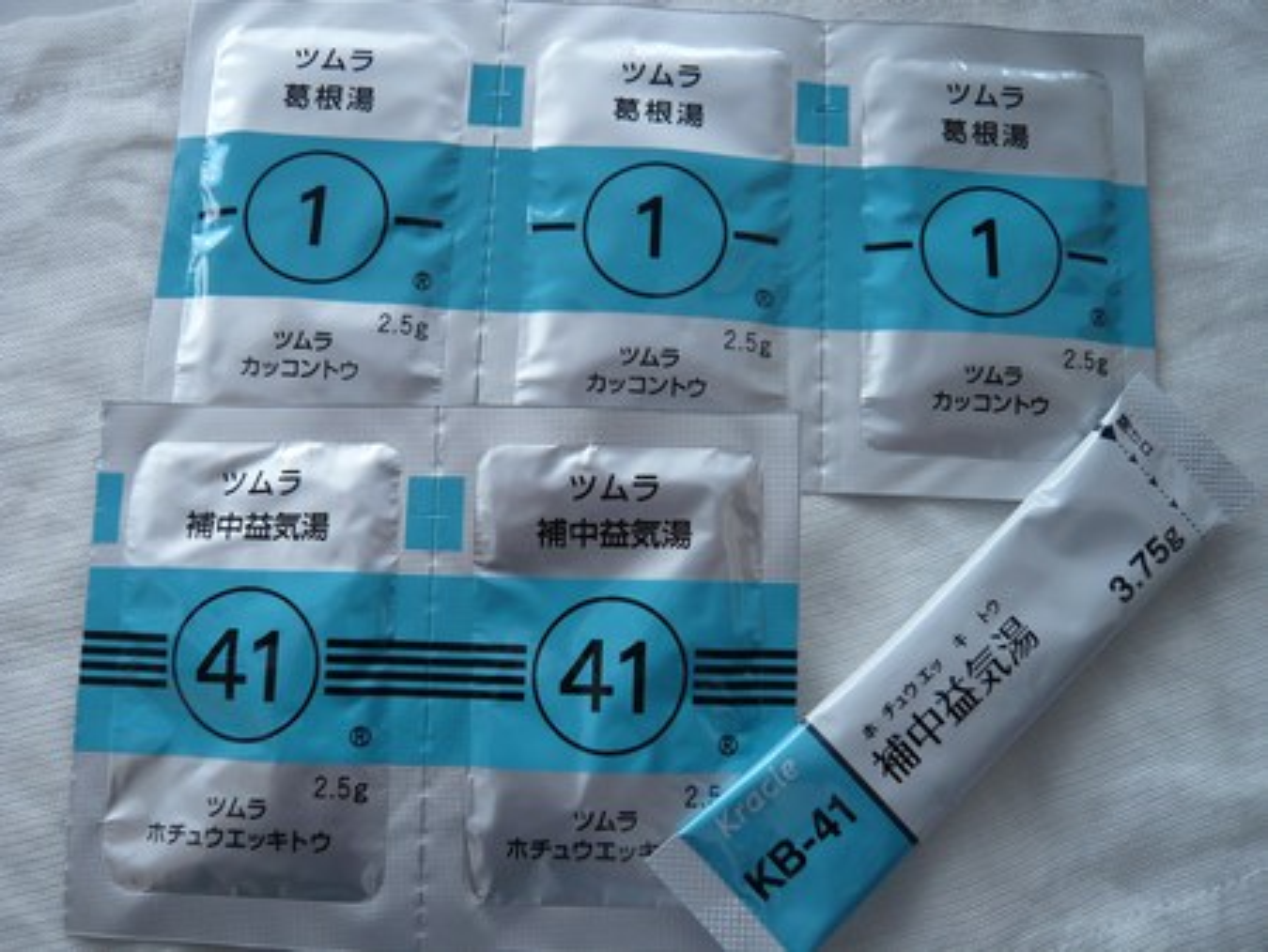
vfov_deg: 49.8
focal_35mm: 28
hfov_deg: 63.4
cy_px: 476
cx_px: 634
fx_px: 1026
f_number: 2.8
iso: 100
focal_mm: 4.6
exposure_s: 1/200
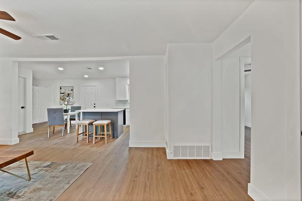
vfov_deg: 90.0
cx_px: 151
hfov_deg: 112.6
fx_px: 101
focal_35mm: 12
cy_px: 100
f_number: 9
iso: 640
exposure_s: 1/1.67
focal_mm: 12
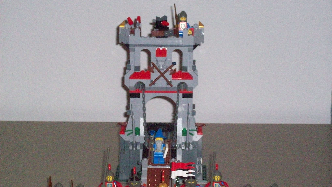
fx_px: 1074
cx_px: 167
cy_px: 118
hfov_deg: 17.6
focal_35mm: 122
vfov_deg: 9.9
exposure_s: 1/257
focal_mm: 18.6
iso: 400
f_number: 5.2
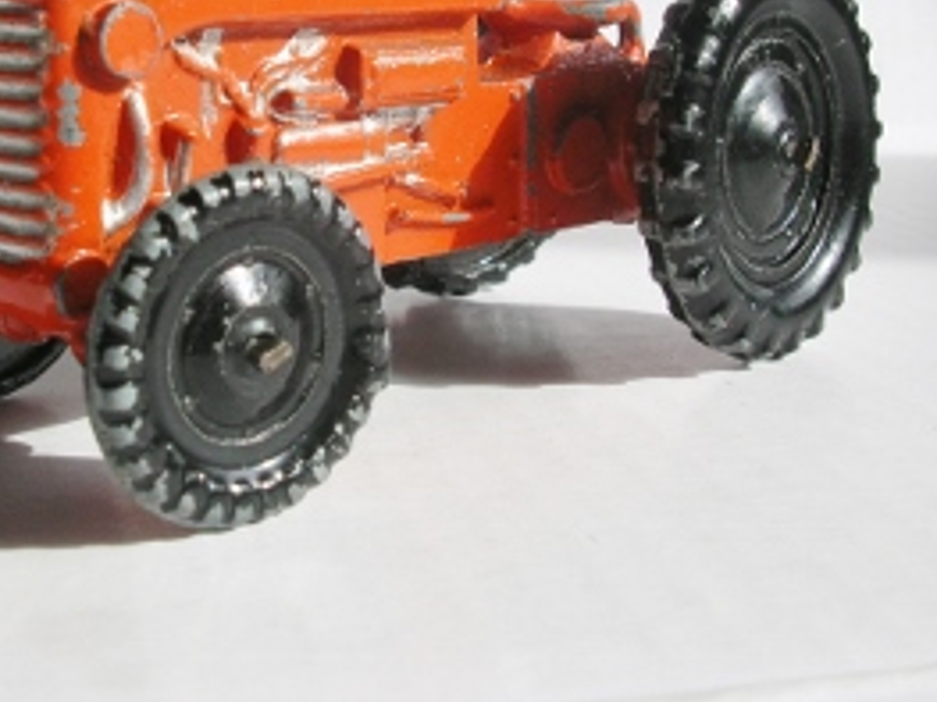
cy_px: 123
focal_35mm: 60
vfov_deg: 24.0
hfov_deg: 32.0
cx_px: 317
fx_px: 1623
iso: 50
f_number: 5.6
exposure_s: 1/129
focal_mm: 5.8
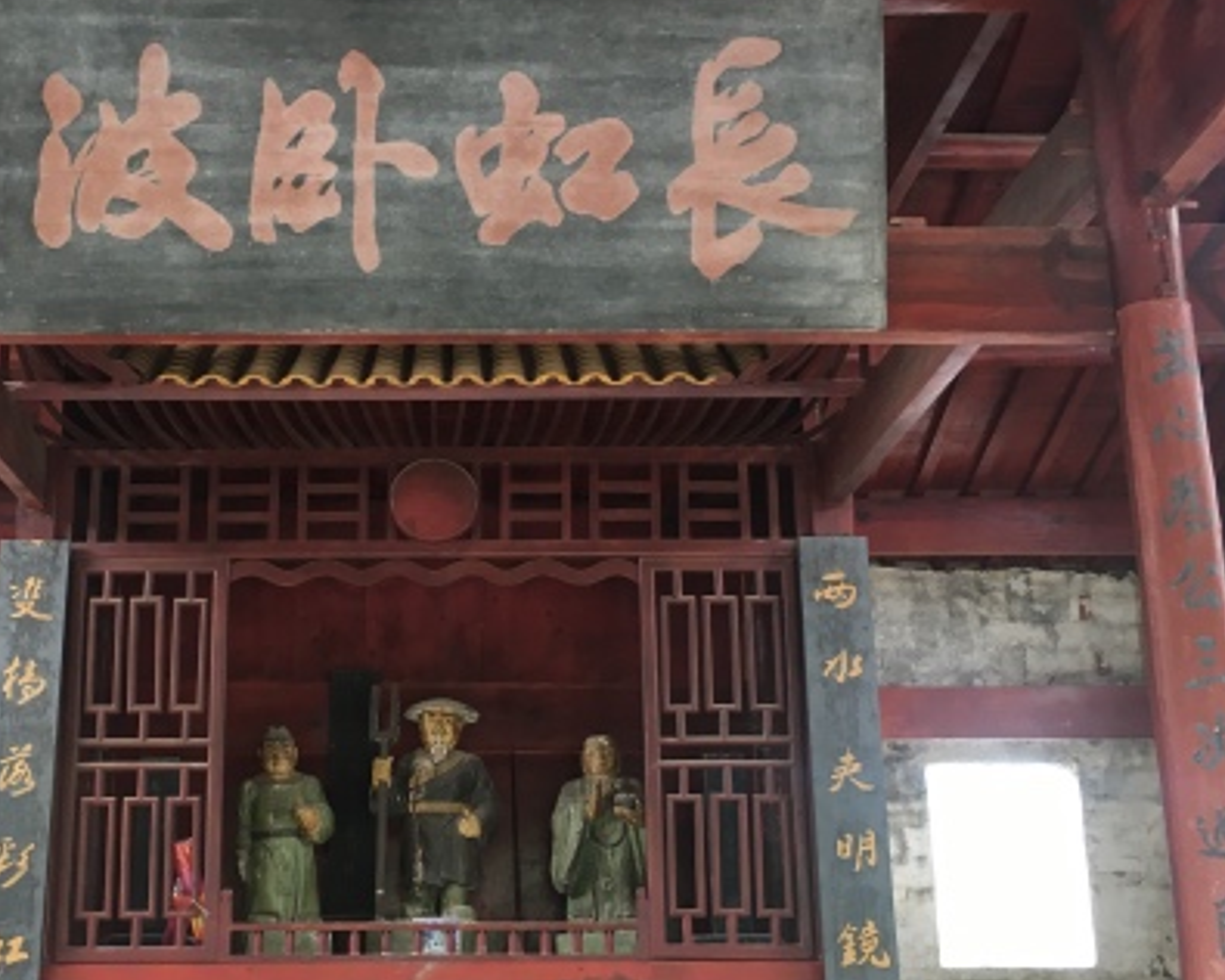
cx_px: 471
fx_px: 1559
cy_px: 599
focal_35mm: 43
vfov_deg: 34.8
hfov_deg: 42.6
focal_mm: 4.15
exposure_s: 1/33
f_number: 2.2
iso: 64
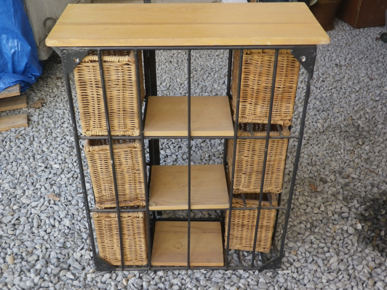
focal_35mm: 39
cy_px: 145
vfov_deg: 36.8
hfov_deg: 47.9
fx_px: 436
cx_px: 194
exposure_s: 1/50
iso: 100
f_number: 4
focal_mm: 7
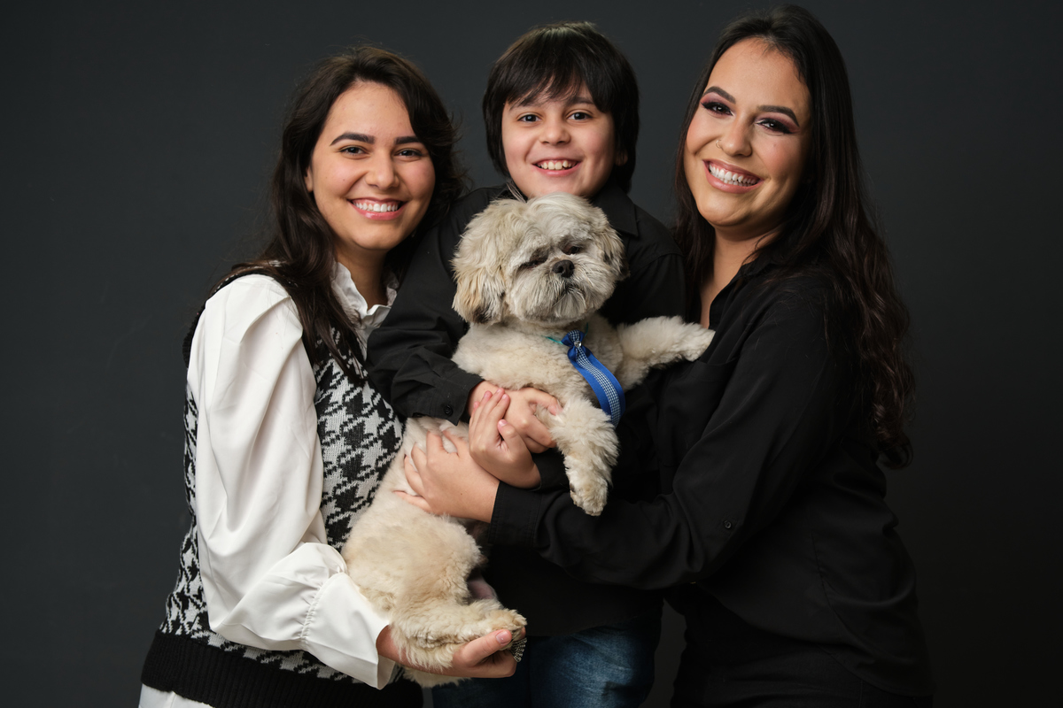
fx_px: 2214
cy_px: 354
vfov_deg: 18.2
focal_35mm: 75
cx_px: 532
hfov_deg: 27.0
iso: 250
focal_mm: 50
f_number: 4.5
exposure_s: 1/125
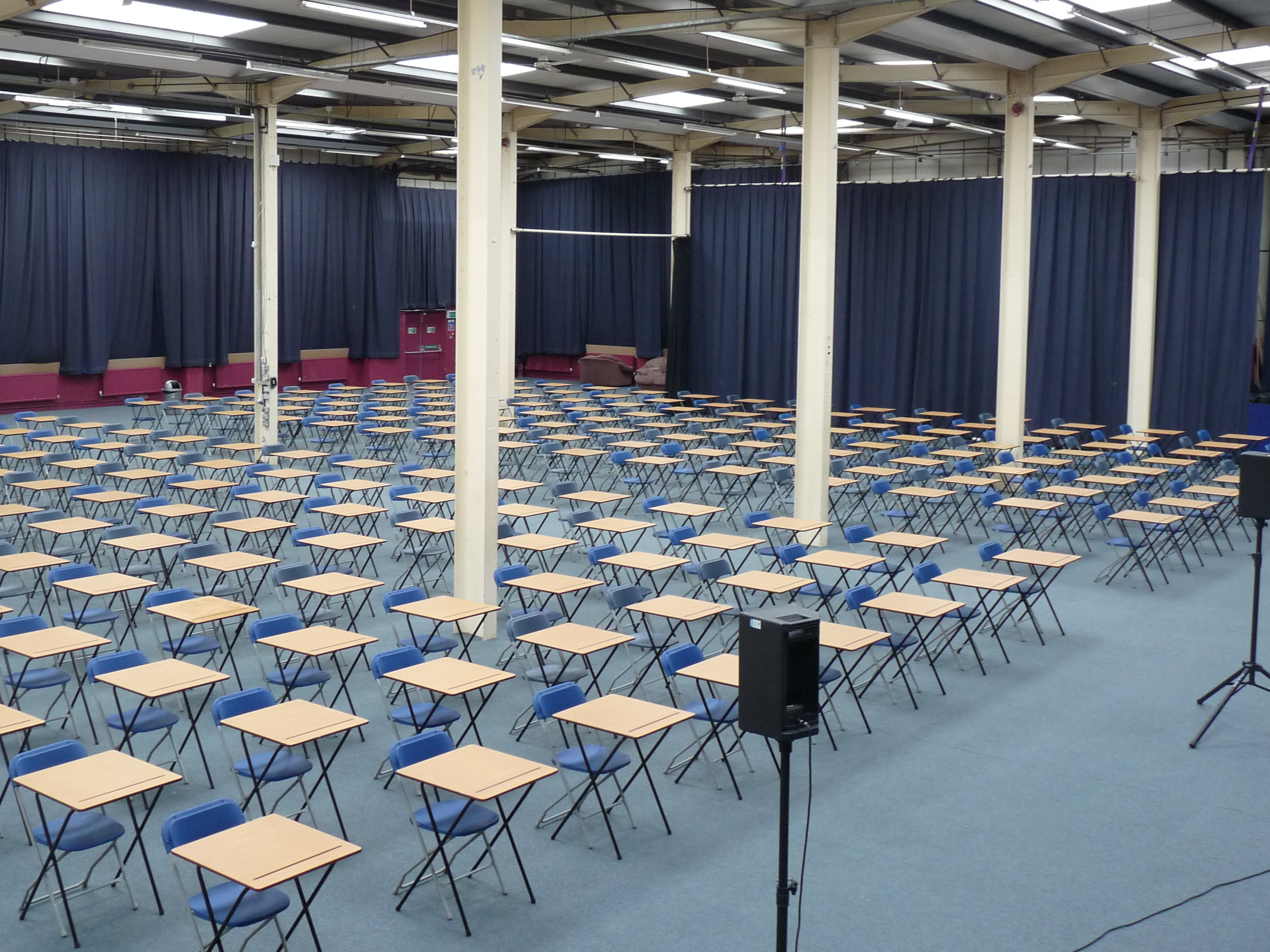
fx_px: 1467
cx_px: 500
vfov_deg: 35.9
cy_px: 390
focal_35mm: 40
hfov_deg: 46.5
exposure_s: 1/30
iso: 200
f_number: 3
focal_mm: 5.4
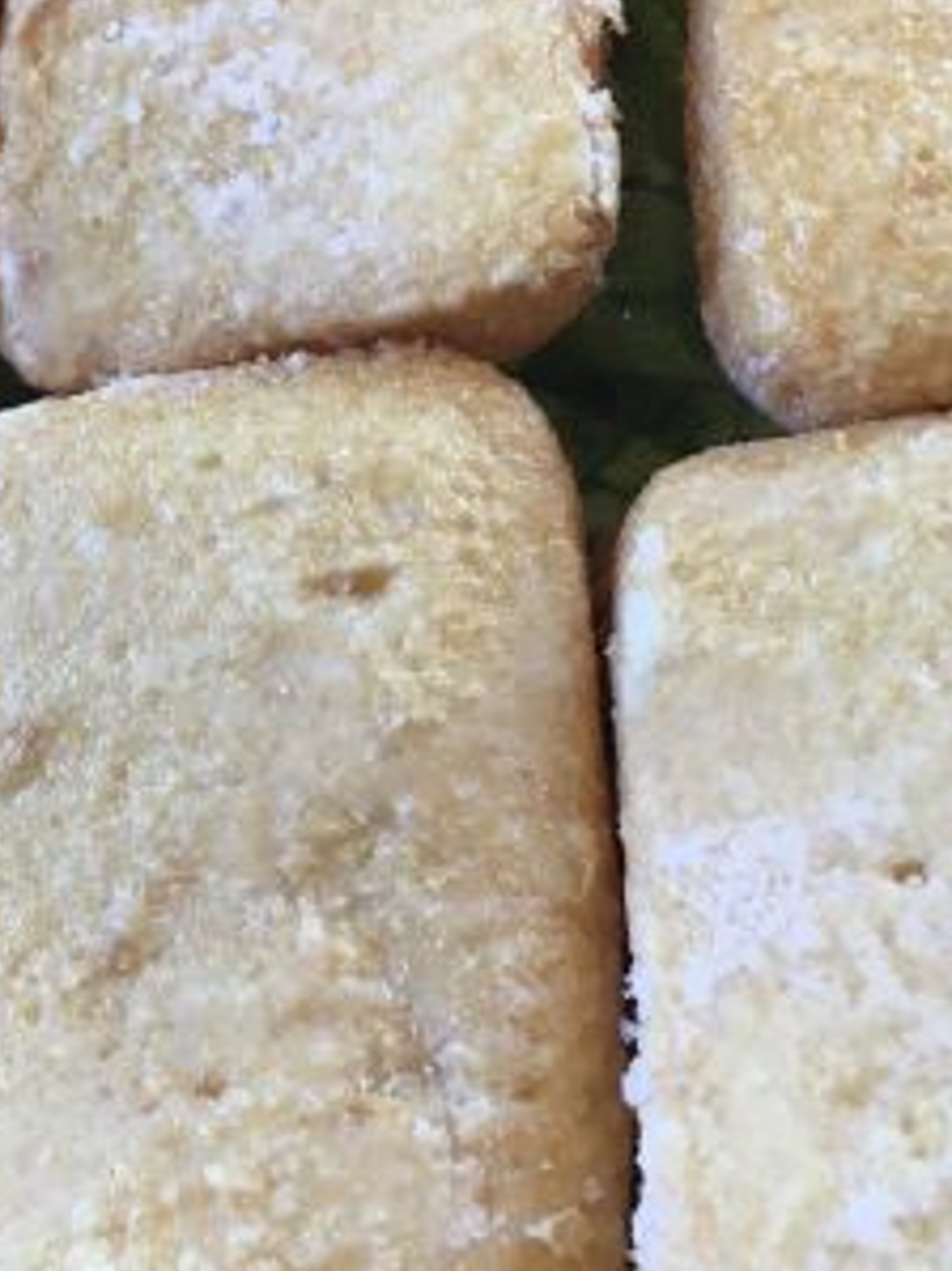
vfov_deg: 28.1
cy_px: 310
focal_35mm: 68
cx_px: 304
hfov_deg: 21.5
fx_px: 2495
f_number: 2.2
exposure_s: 1/33
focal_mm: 4.15
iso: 64
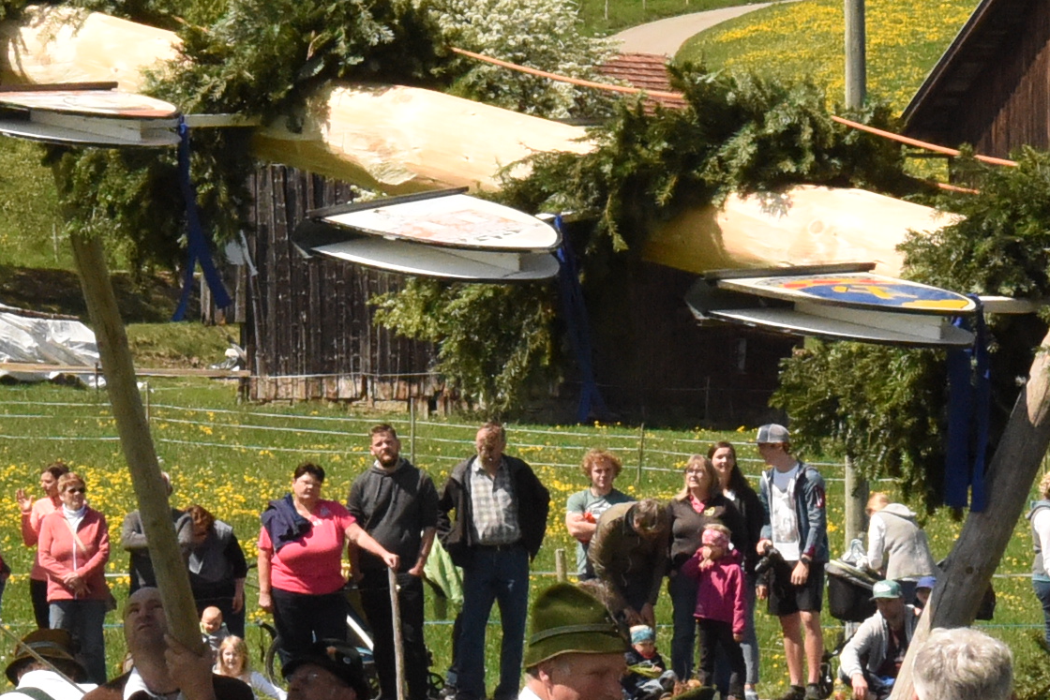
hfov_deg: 7.2
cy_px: -120
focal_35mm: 271
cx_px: -1322
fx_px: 7905
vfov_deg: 5.1
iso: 4000
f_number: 13
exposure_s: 1/2000
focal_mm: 55
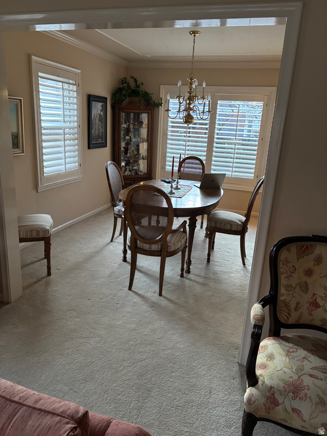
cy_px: 218
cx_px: 164
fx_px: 327
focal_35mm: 26
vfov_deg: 67.3
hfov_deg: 53.1
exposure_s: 1/40
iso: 400
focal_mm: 5.96
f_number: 1.6
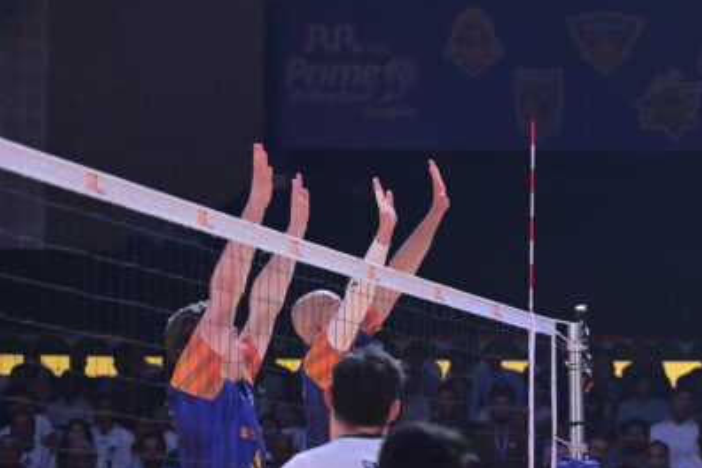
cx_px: 849
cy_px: 430
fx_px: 3529
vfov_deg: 7.6
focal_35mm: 181
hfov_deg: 11.1
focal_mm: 70
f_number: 2.8
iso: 4000
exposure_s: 1/2000
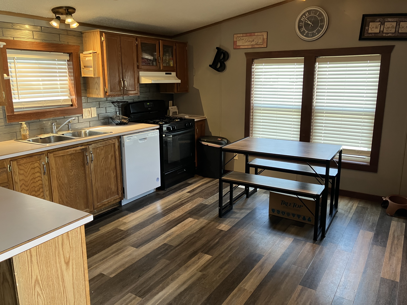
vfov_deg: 49.7
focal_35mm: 28
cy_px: 152
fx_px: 329
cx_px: 204
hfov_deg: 63.4
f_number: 1.8
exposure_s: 1/60
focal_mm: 3.99
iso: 125
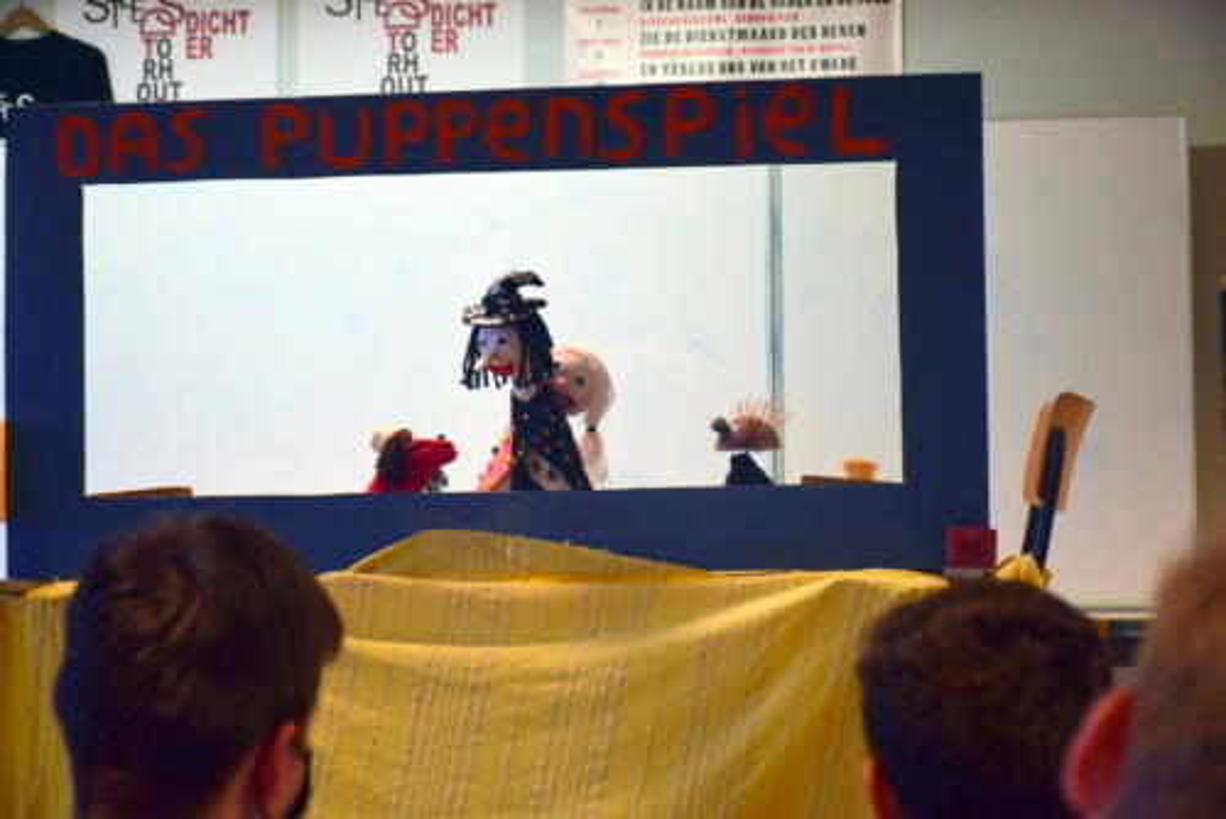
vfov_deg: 15.2
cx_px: 613
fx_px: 3067
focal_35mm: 90
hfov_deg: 22.6
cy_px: 410
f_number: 5
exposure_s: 1/100
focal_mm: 60
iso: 1600
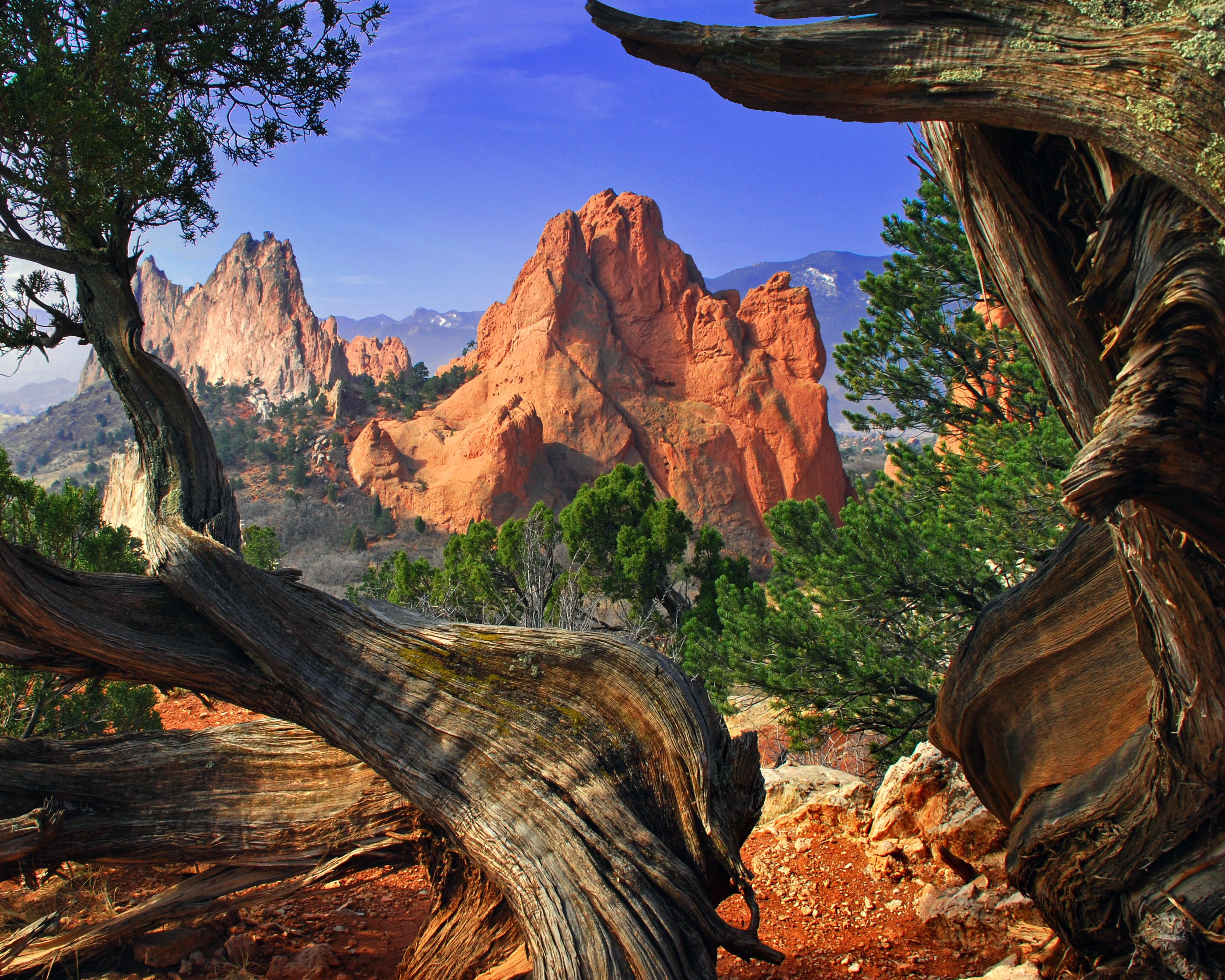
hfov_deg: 57.0
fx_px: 1124
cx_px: 539
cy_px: 498
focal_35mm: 31
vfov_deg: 47.1
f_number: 11
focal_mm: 18
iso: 125
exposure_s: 1/60
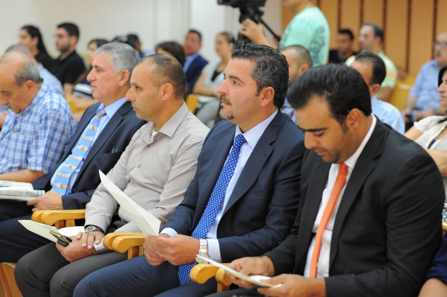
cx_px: 224
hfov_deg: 23.9
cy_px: 148
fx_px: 1055
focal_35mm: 85
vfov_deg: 16.0
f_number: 3.2
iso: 1600
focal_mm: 85
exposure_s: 1/125
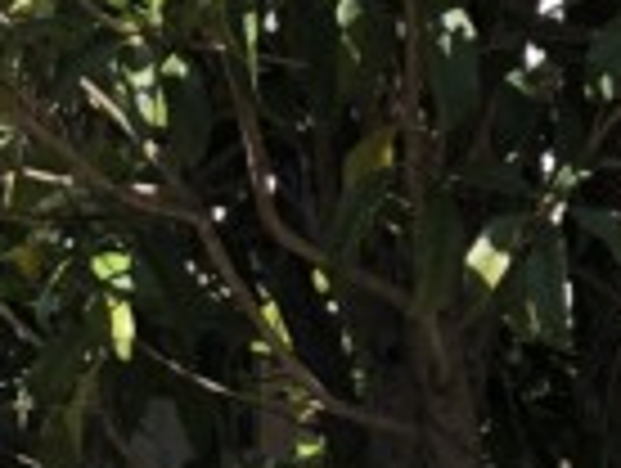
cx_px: 1040
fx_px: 2911
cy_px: 868
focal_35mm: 162
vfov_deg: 8.8
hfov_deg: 11.5
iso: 20
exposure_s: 1/510
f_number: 1.8
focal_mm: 3.99
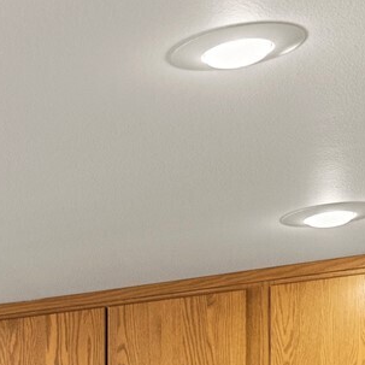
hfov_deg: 12.3
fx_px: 1360
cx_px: -496
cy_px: 602
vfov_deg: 14.0
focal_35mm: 114
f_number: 2.8
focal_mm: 24
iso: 200
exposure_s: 1/50
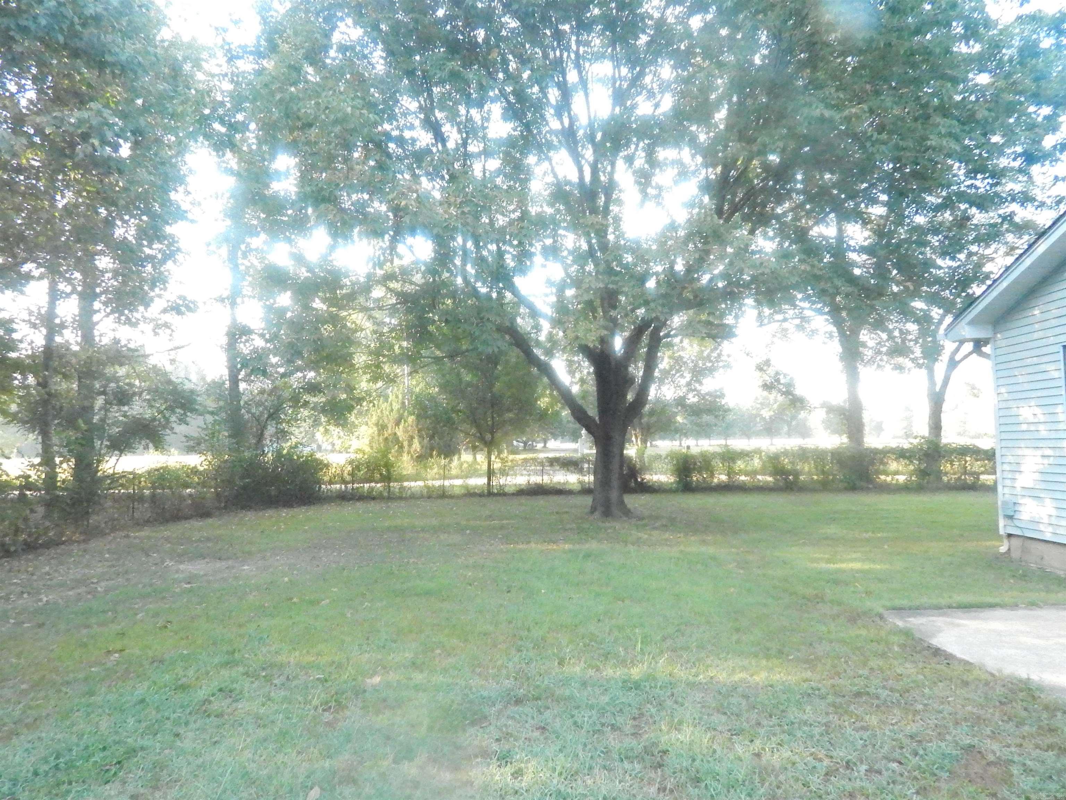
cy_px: 400
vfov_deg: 61.1
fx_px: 677
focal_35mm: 22
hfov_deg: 76.4
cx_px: 533
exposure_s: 1/1250
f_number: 3
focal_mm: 4
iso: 3200
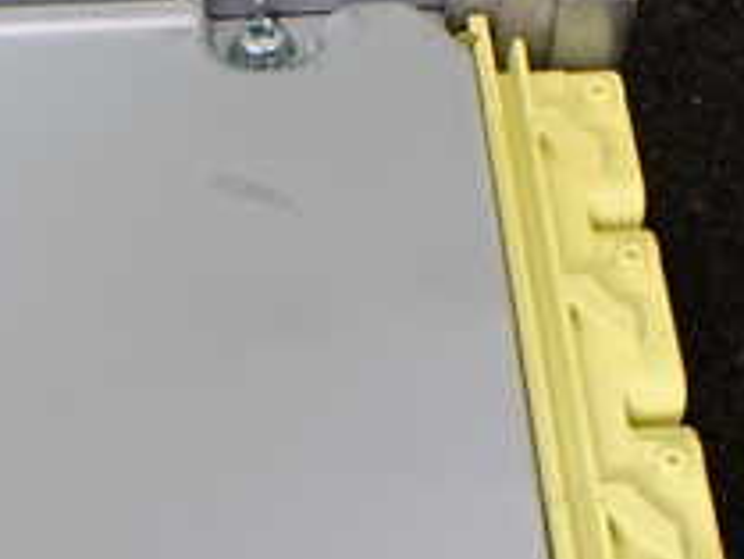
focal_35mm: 86
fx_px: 1849
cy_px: 420
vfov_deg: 17.1
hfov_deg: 22.3
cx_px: 117
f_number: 2.3
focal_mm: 5.4
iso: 250
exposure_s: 1/125
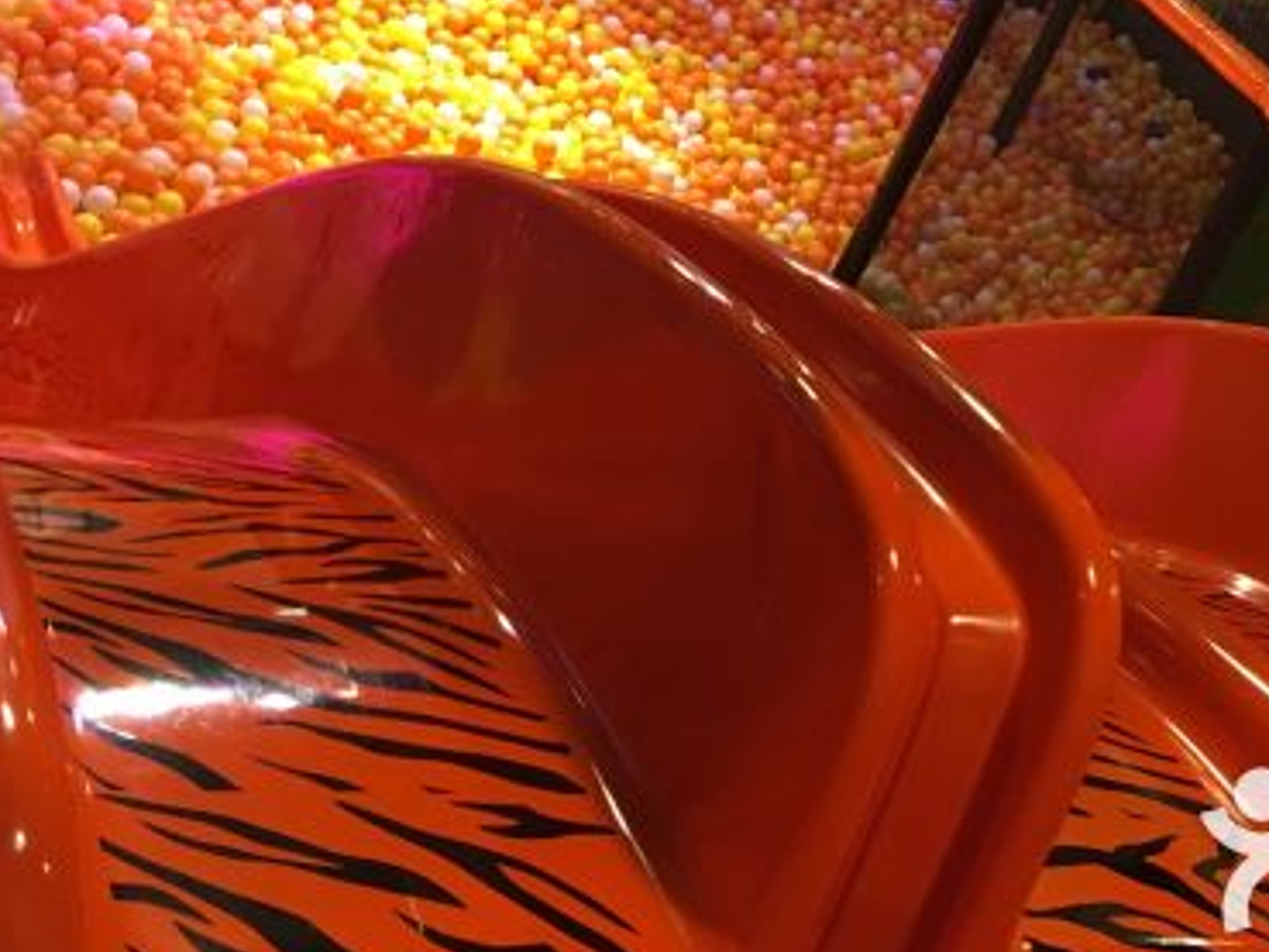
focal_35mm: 55
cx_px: 860
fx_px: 2017
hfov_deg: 34.6
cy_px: 125
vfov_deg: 25.9
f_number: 2.2
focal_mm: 4.15
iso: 100
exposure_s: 1/17
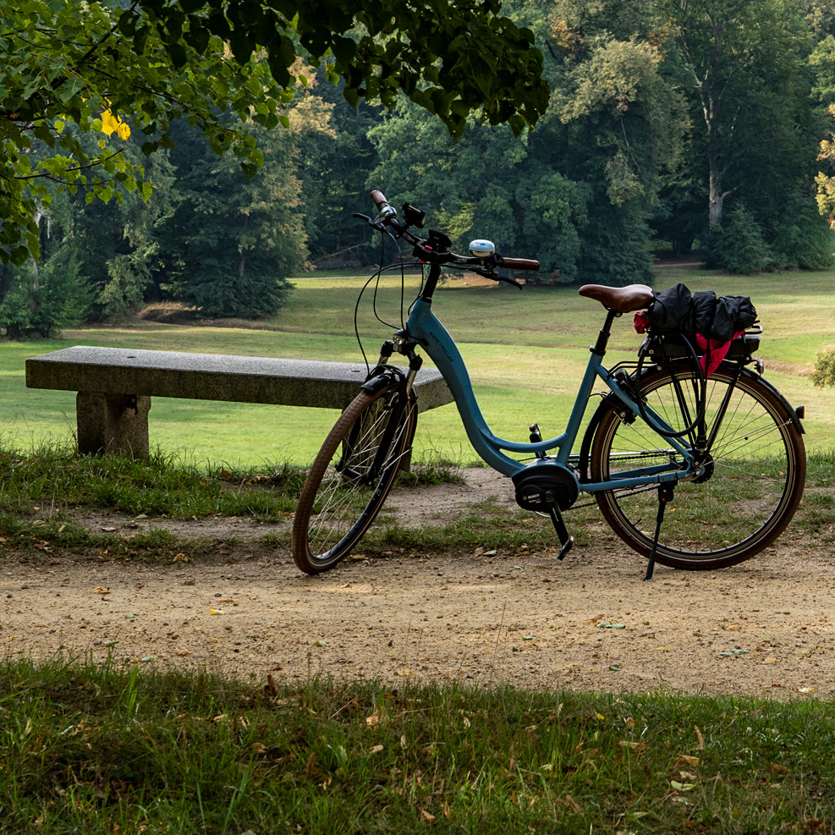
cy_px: 299
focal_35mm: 121
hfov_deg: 14.3
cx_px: 763
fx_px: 3296
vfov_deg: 14.4
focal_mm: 43.3
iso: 200
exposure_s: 1/160
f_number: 8
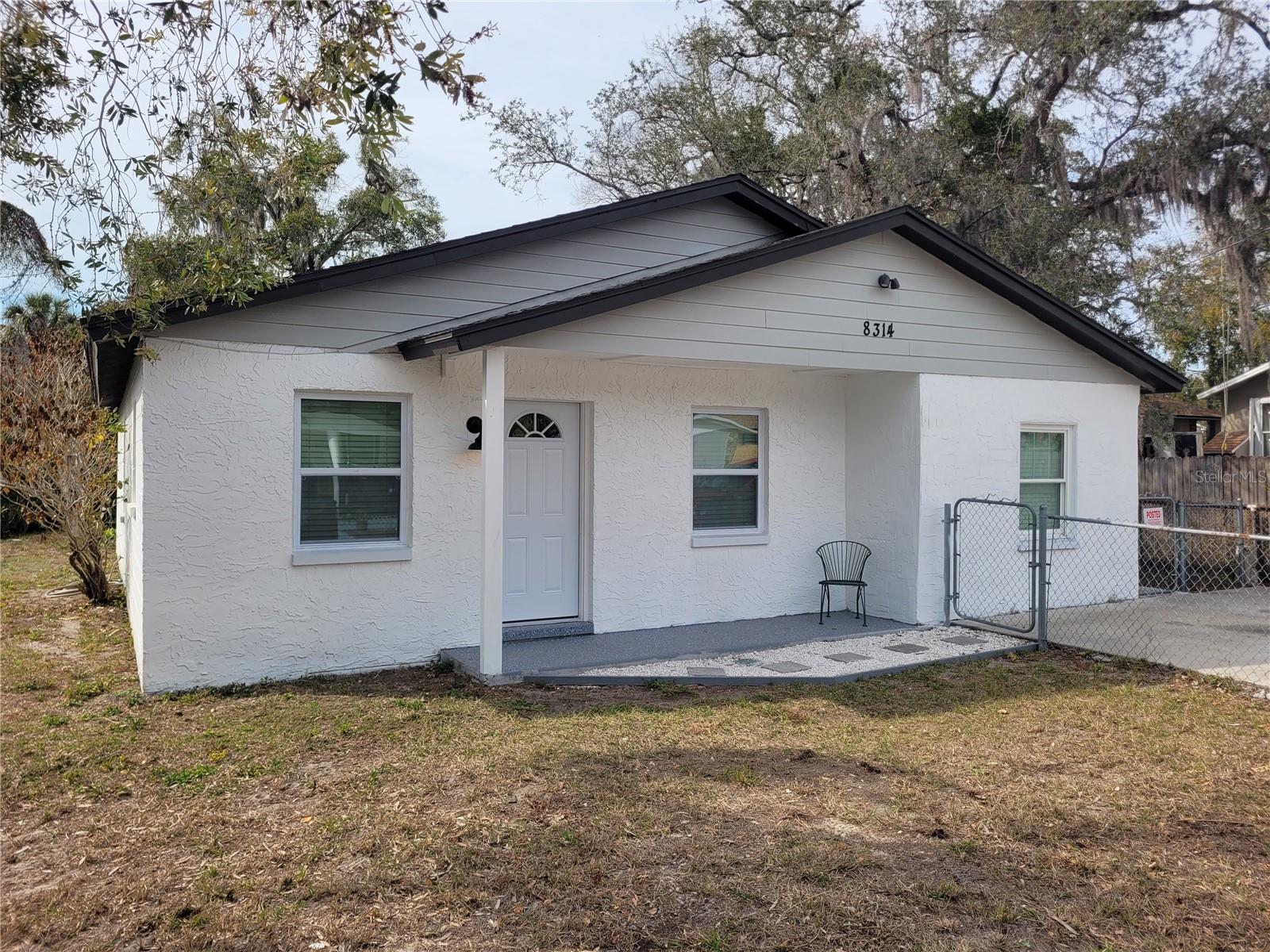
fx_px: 954
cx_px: 635
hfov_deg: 67.3
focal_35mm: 26
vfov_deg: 53.1
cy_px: 476
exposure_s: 1/1967
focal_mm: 5.4
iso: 40
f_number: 1.8
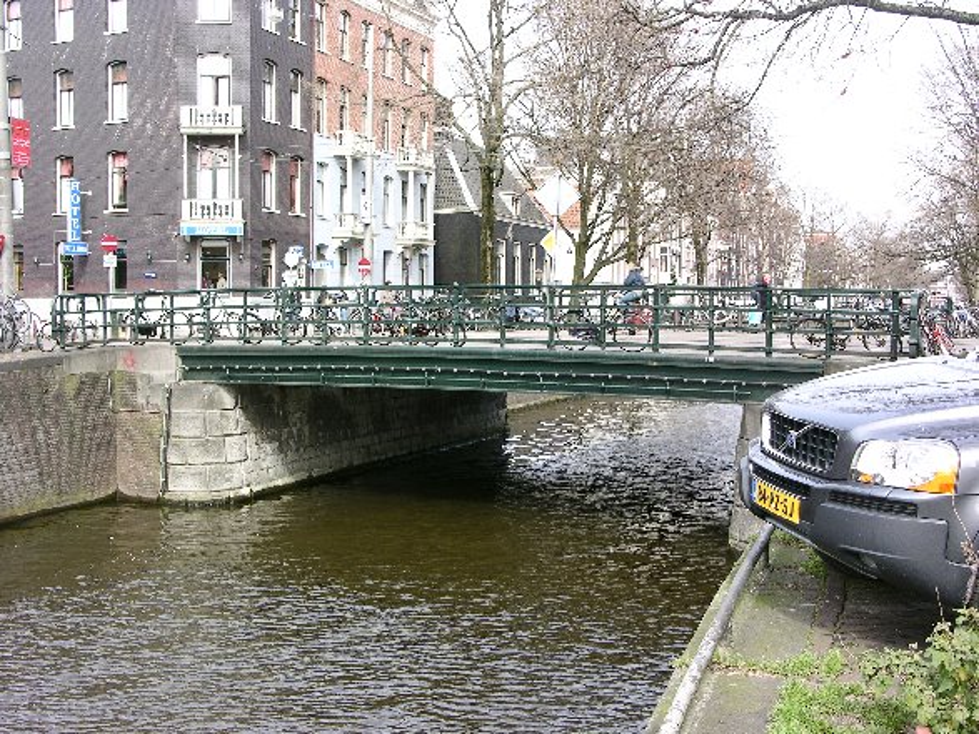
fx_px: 1414
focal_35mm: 50
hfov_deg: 38.2
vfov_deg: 29.1
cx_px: 490
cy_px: 367
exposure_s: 1/57.8
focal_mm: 12.7
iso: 50
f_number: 5.4
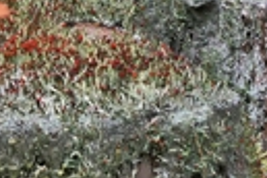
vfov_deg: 1.0
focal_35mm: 1422
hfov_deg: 1.5
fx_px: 10546
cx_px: -58
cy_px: -44
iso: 640
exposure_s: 1/125
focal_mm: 147.1
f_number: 11
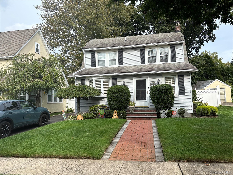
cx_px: 116
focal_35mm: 26
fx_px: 175
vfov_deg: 53.1
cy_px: 88
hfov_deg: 67.3
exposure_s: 1/1587
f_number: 1.6
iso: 50
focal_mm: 5.96
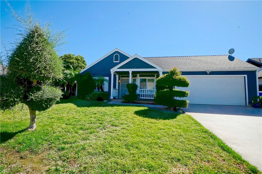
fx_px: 109
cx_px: 131
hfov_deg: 100.4
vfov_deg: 77.3
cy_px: 87
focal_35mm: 15
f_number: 22
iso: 640
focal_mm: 10
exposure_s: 1/1000
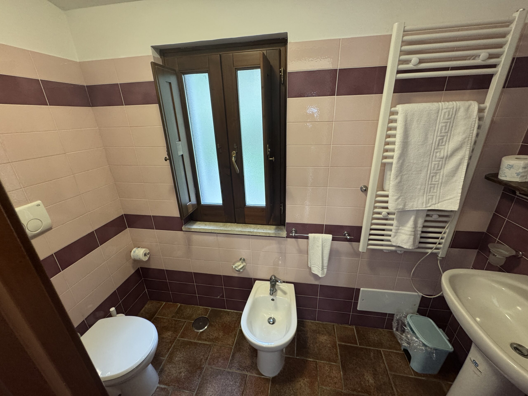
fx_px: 214
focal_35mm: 14
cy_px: 198
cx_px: 264
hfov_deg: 102.1
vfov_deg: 85.7
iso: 200
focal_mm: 2.22
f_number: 2.2
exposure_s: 1/50
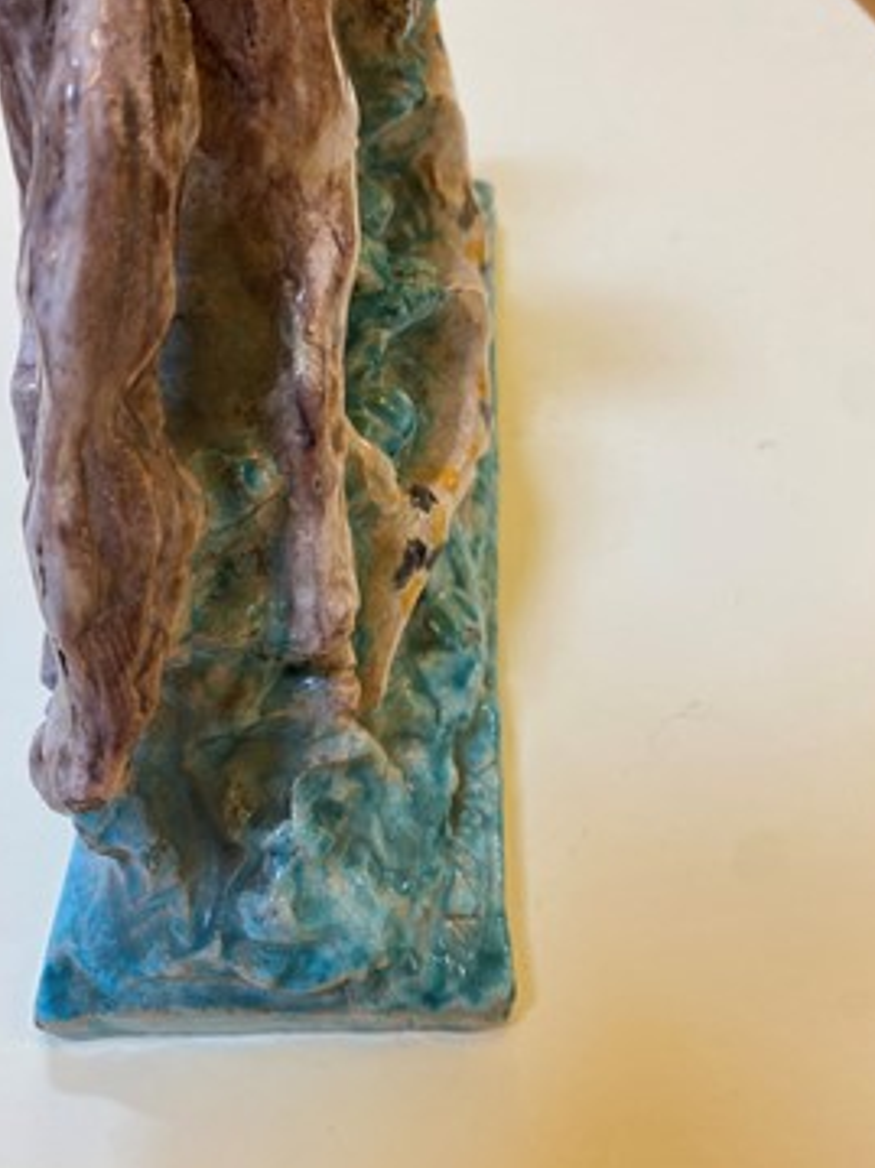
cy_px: 527
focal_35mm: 29
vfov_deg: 61.6
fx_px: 978
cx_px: 420
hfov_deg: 48.2
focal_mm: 4.25
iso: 64
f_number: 1.8
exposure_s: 1/50
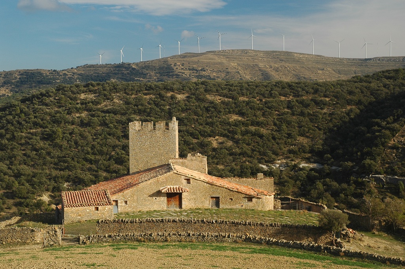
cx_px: 202
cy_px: 134
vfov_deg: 23.7
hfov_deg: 35.1
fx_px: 640
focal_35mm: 57
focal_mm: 38
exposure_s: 1/80
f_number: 9
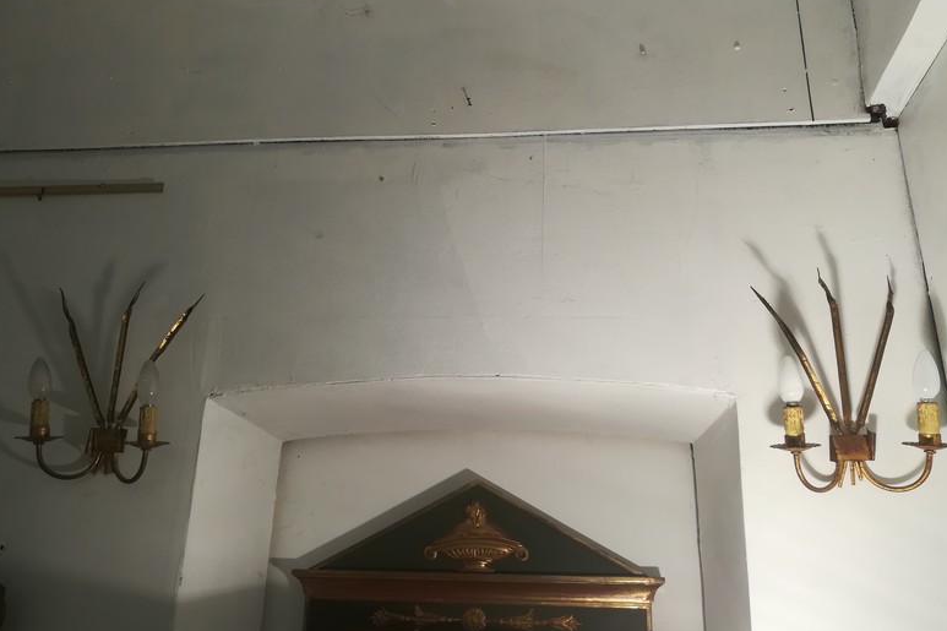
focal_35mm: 28
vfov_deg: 46.4
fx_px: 736
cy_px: 298
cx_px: 483
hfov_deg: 65.5
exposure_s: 1/50
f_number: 2.2
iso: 100
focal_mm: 3.83
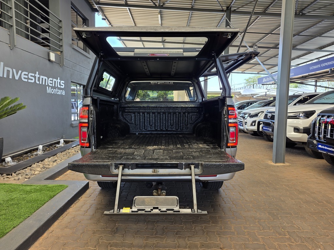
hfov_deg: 73.9
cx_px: 167
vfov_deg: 58.9
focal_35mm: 23
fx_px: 222
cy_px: 125
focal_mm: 6.25
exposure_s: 1/180
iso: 32
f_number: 1.7
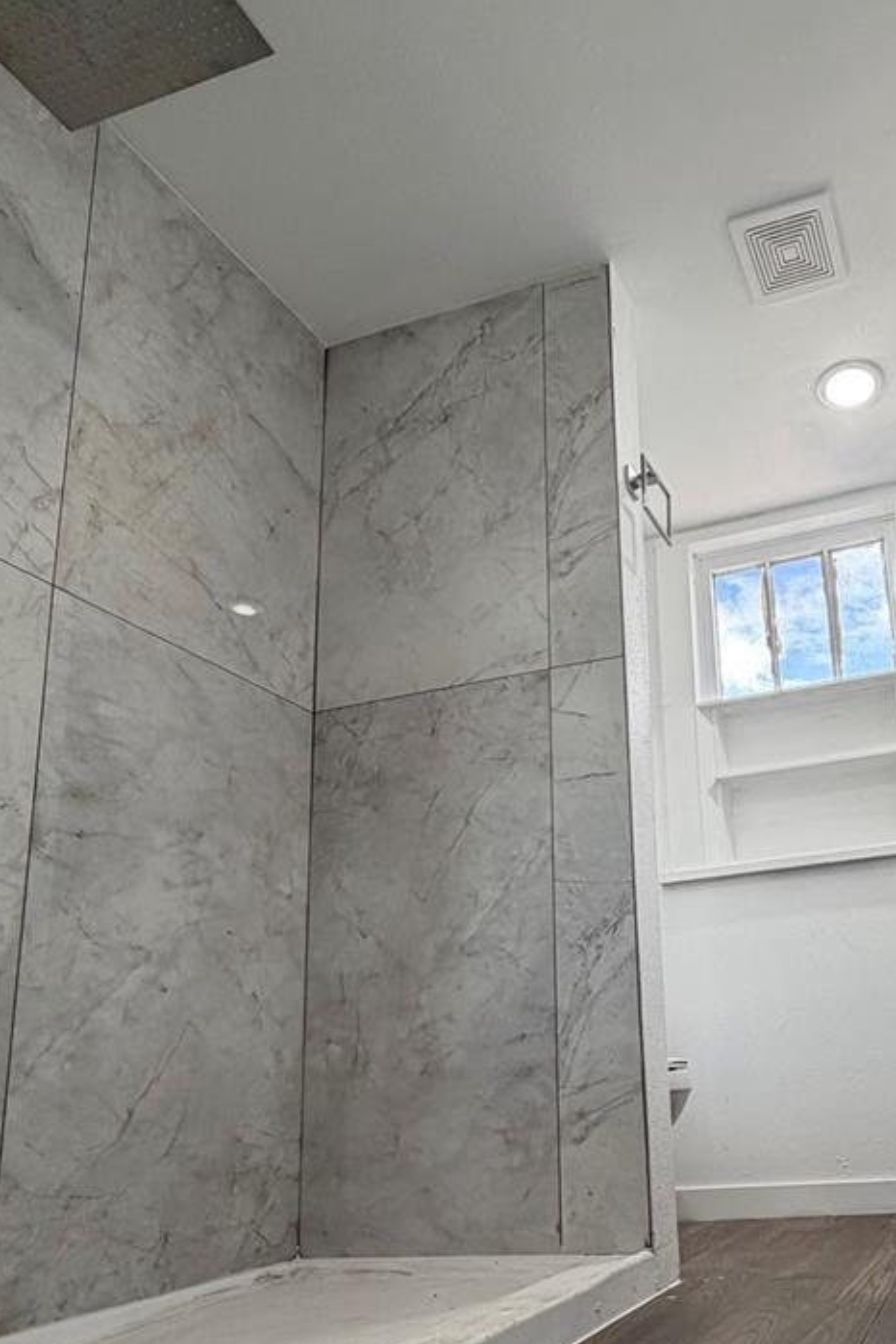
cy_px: 908
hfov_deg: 47.0
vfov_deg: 69.3
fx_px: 933
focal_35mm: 25
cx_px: 779
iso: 100
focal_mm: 2.22
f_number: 2.2
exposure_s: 1/120
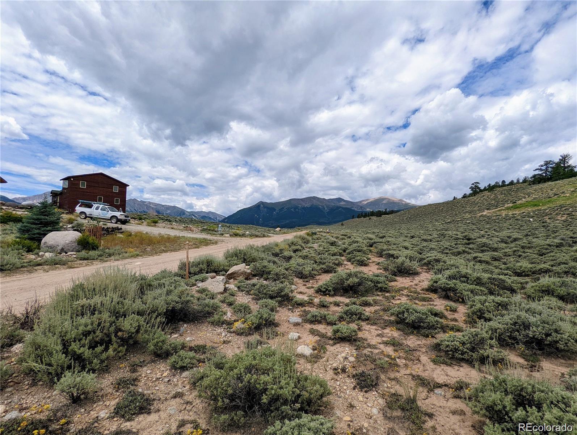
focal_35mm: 16
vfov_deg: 78.2
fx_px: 267
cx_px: 288
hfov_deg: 94.4
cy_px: 218
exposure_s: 1/2381
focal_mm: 2.35
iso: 54
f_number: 2.2
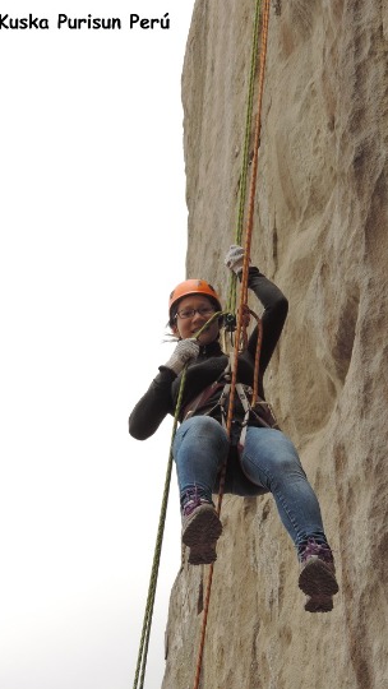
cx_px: 248
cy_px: 342
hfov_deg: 14.6
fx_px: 1517
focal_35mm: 83
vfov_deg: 25.6
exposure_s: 1/640
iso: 100
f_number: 3.9
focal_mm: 13.3
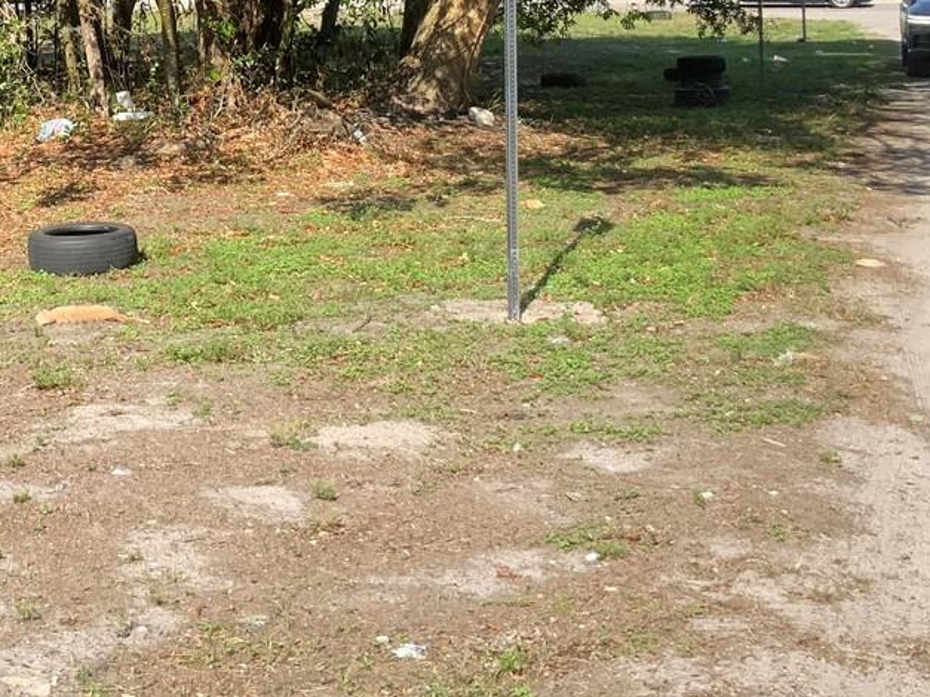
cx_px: 116
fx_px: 1988
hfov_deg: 25.6
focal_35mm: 74
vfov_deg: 19.2
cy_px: -30
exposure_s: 1/869
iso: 16
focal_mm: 3
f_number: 1.8
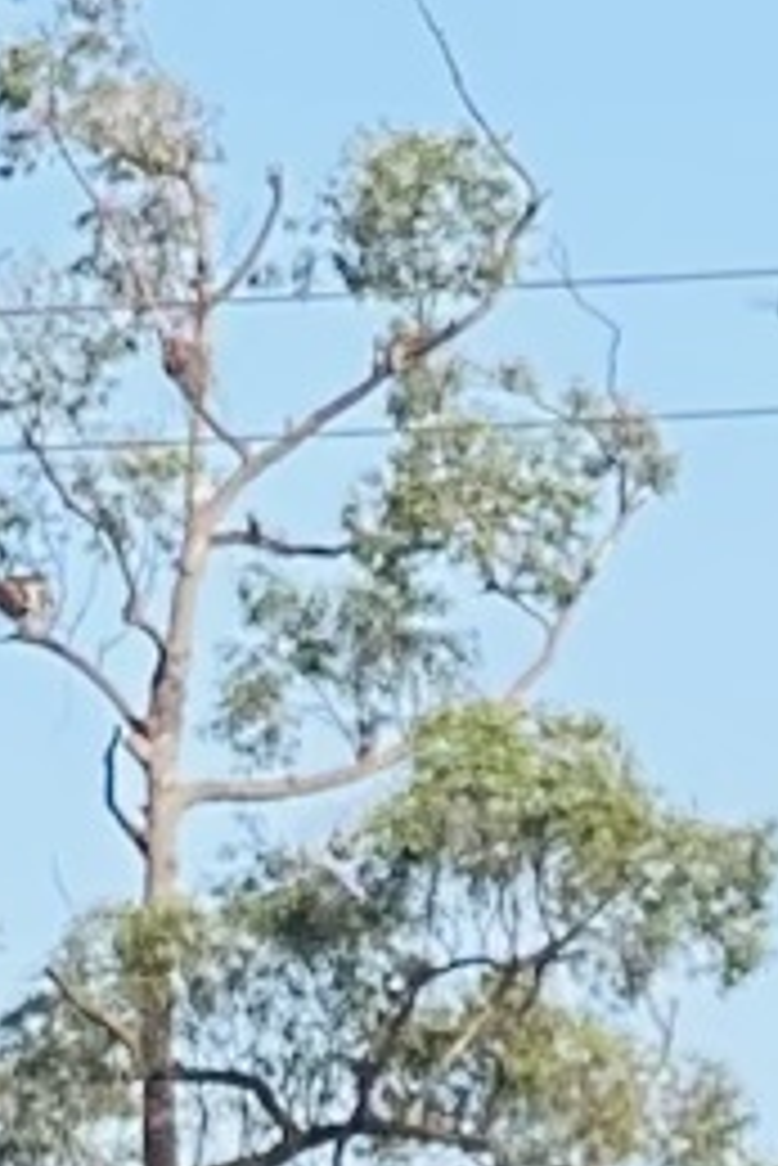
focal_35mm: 518
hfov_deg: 2.6
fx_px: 16768
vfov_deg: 3.8
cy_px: 4011
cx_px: 2334
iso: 32
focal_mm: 7.5
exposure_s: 1/477
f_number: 2.2
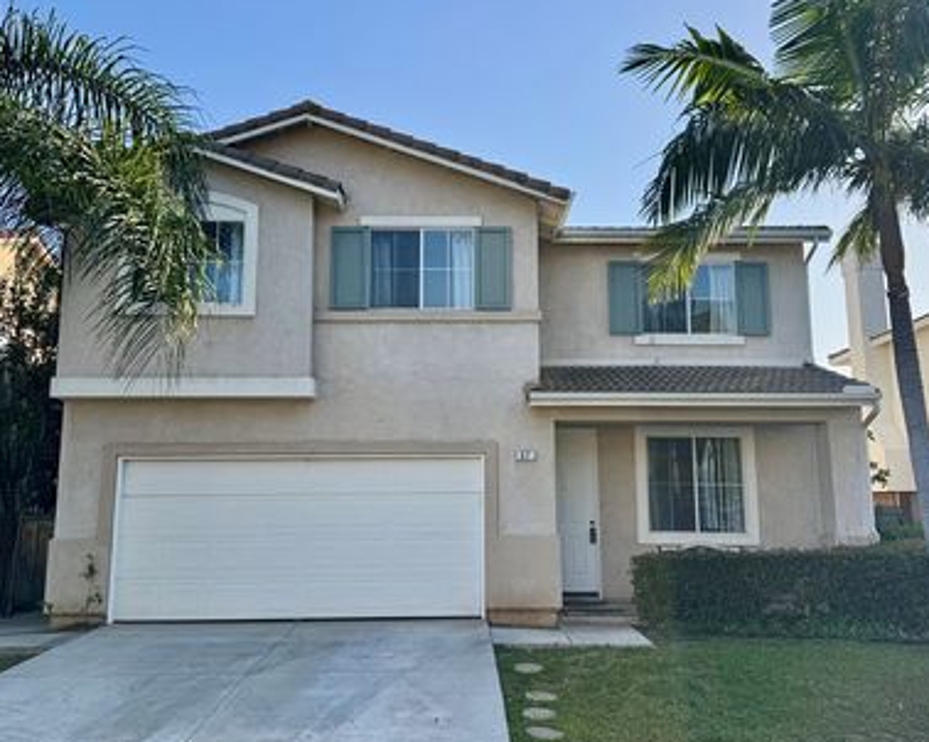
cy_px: 372
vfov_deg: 47.1
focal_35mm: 31
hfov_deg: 57.2
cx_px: 477
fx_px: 852
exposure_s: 1/2506
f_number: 1.78
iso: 80
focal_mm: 6.76
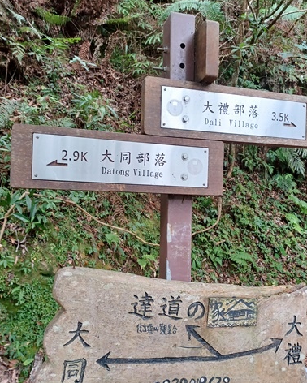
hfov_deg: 47.1
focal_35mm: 31
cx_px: 158
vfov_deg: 57.1
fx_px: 352
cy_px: 200
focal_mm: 4.6
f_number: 1.8
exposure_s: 1/59
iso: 200
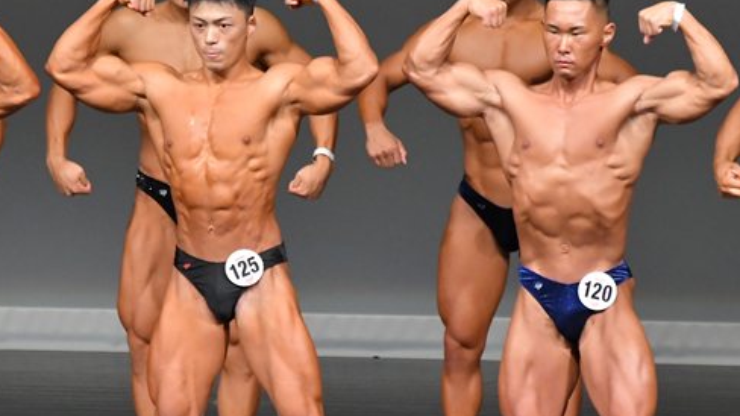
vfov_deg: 2.1
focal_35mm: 574
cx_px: 334
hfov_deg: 3.8
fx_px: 11258
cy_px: 305
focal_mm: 230
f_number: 5.6
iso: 5000
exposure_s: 1/400
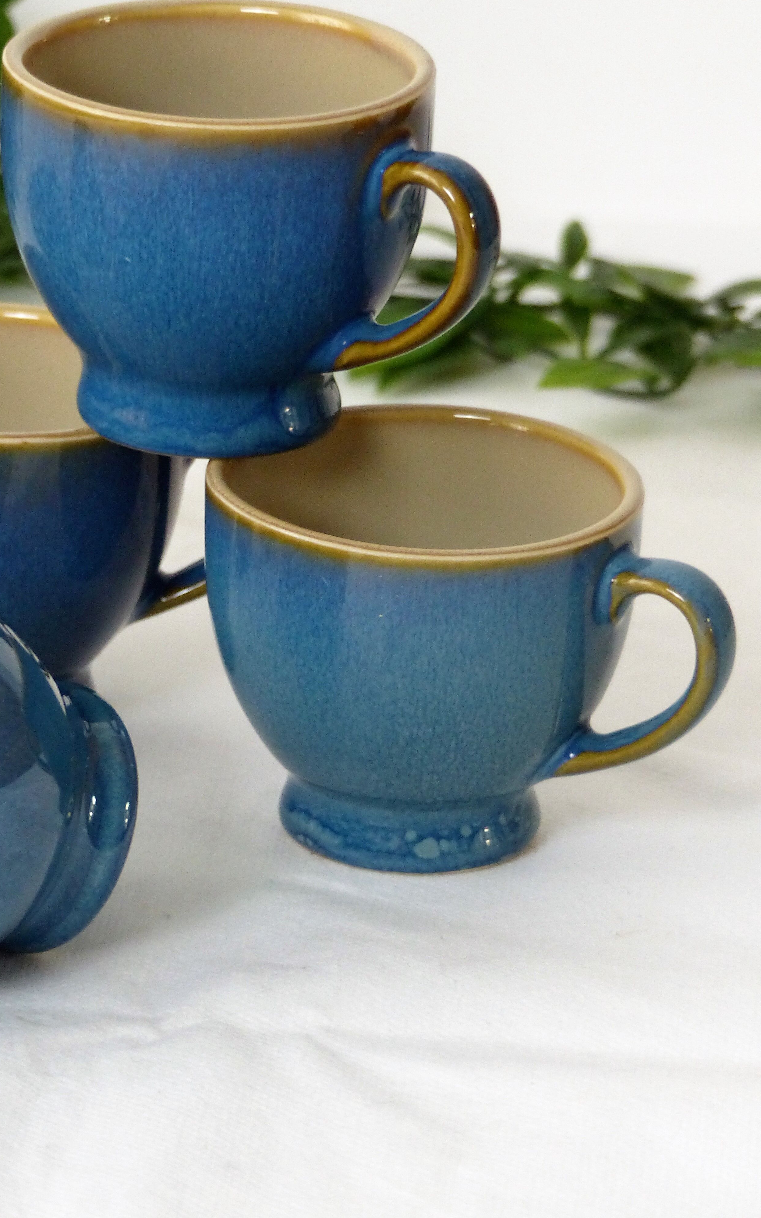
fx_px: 7533
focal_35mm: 227
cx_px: 317
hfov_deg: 5.8
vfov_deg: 9.2
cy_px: 609
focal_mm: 35.1
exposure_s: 1/60
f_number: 2.8
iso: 400
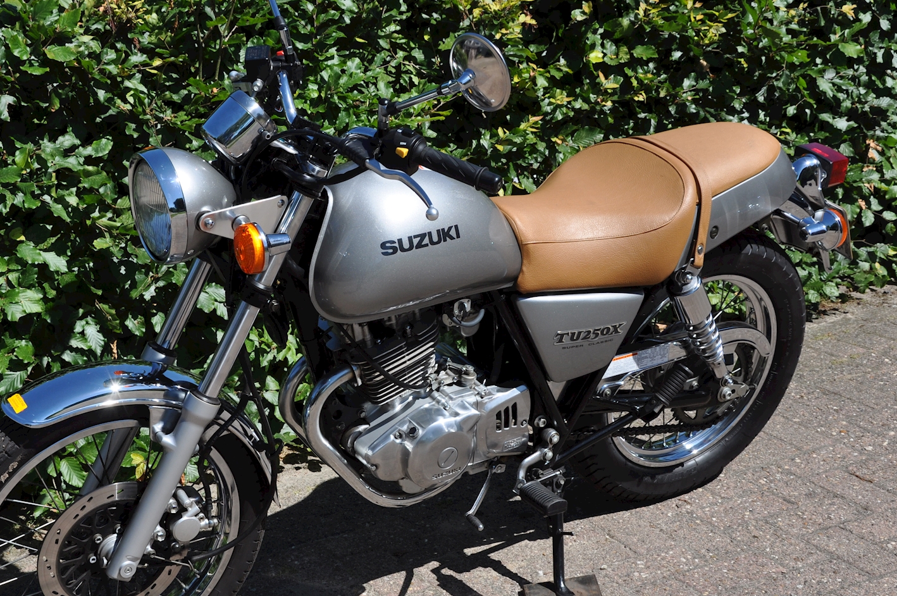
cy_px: 338
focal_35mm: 65
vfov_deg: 20.9
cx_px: 364
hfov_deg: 30.9
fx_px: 1618
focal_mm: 32
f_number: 10
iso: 200
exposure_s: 1/400
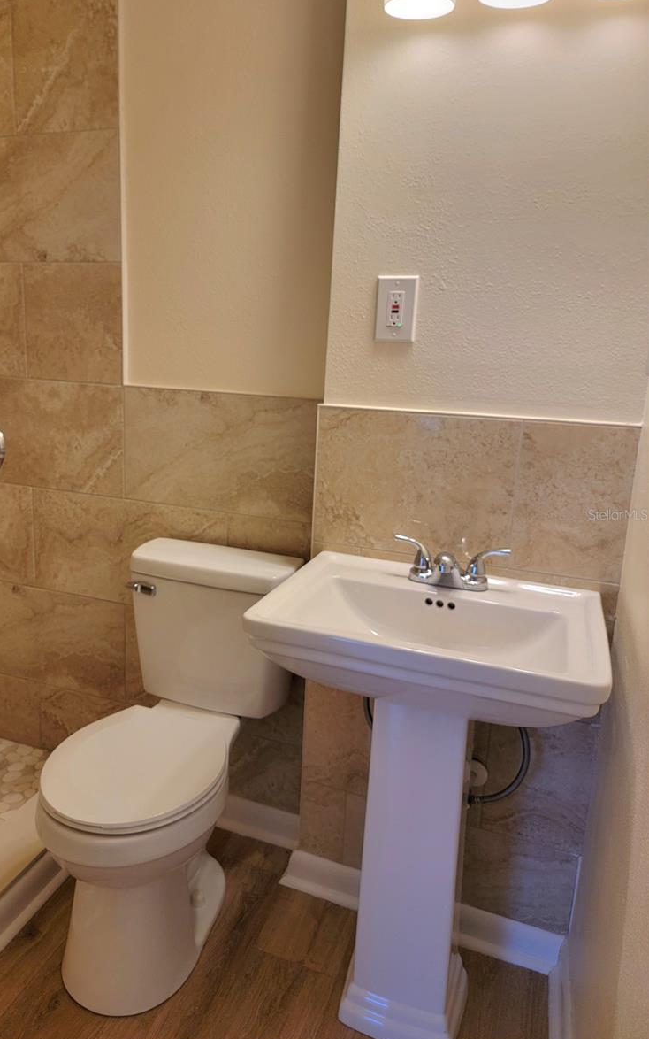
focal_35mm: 26
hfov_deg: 47.3
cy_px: 514
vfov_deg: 70.4
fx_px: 736
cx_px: 253
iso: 80
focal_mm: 6.7
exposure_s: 1/120
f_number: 1.8
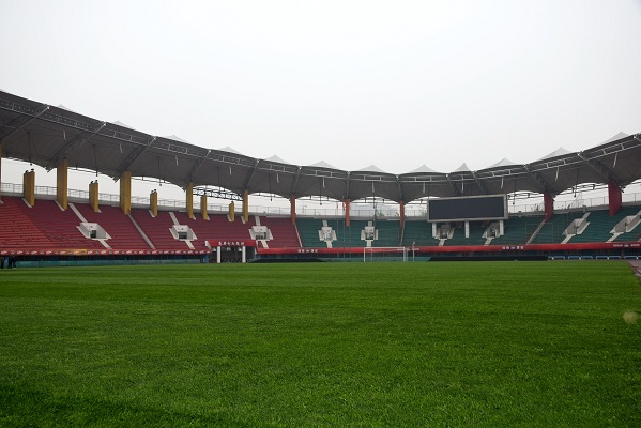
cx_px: 320
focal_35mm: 33
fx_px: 588
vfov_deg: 40.0
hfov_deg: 57.2
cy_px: 214
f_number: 5.6
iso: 100
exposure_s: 1/125
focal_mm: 22
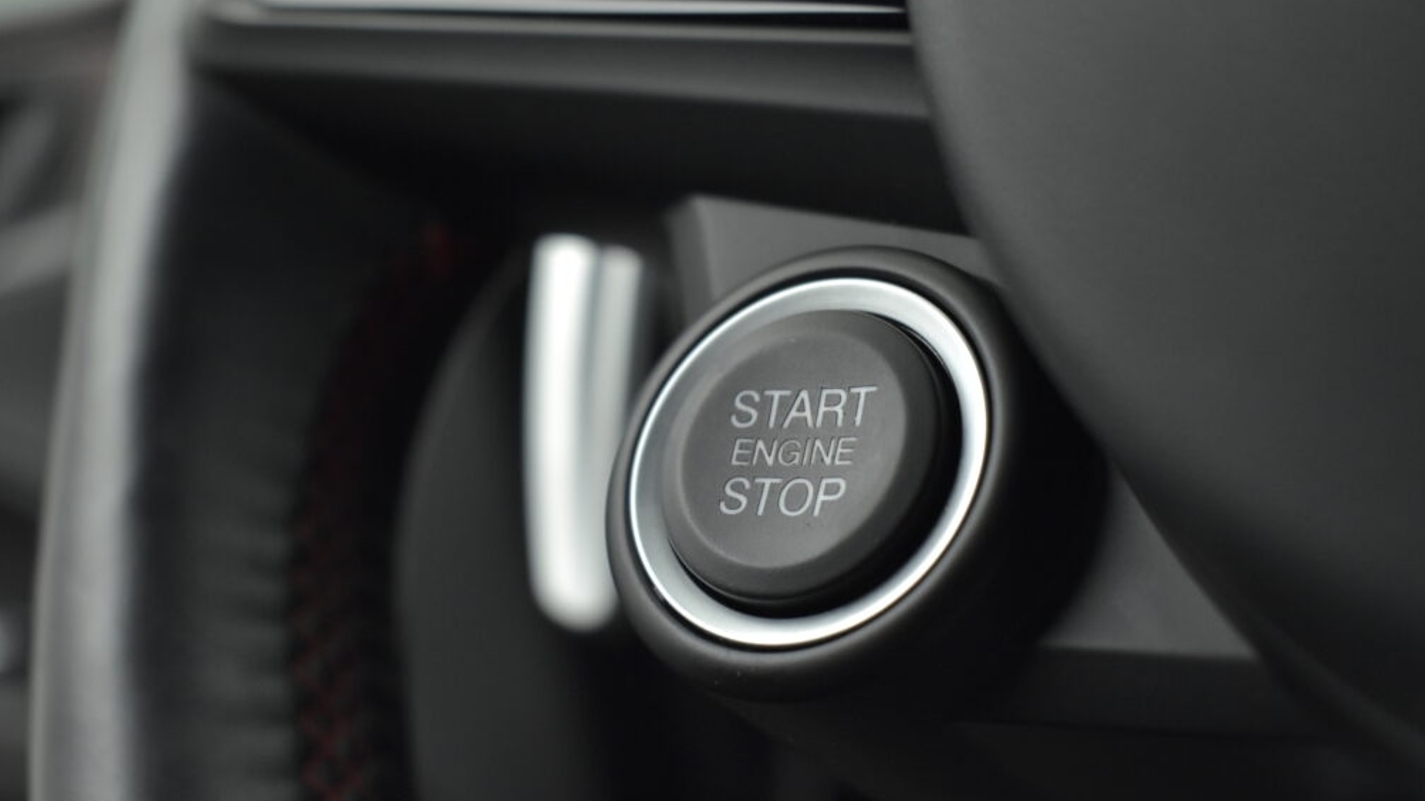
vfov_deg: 25.7
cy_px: 445
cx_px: 703
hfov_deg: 44.1
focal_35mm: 47
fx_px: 1758
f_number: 4.2
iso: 1600
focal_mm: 29
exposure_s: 1/80
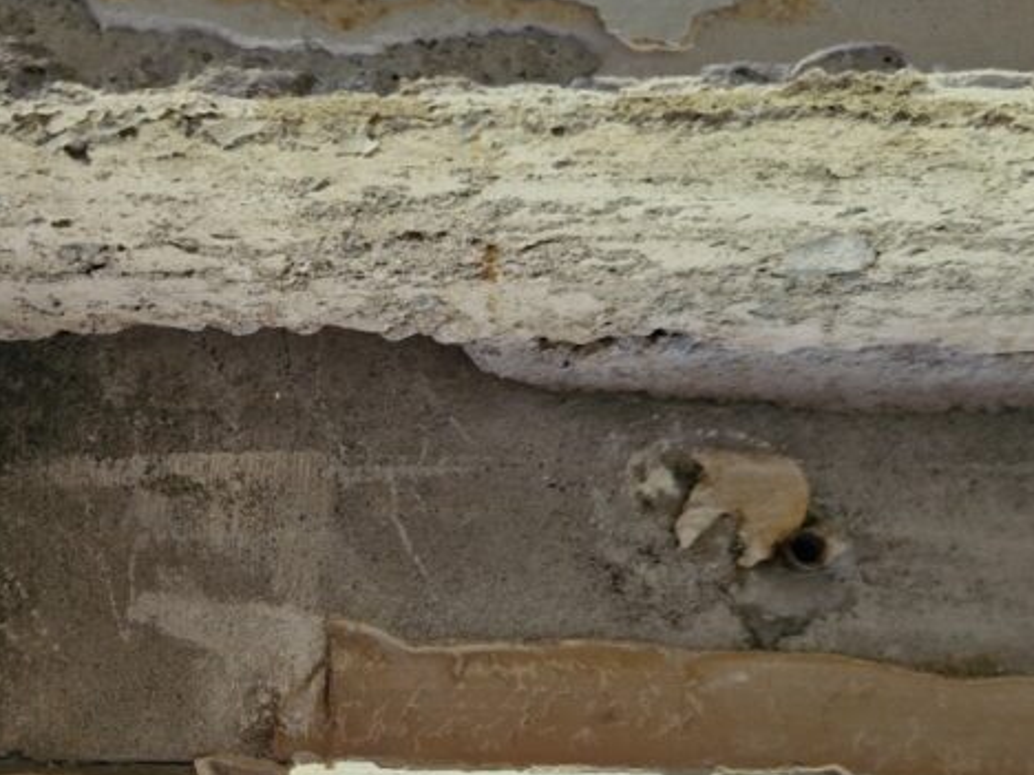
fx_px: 1643
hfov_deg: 34.1
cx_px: 241
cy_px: 592
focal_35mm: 55
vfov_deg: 26.2
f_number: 1.8
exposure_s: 1/180
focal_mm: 5.4
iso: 80
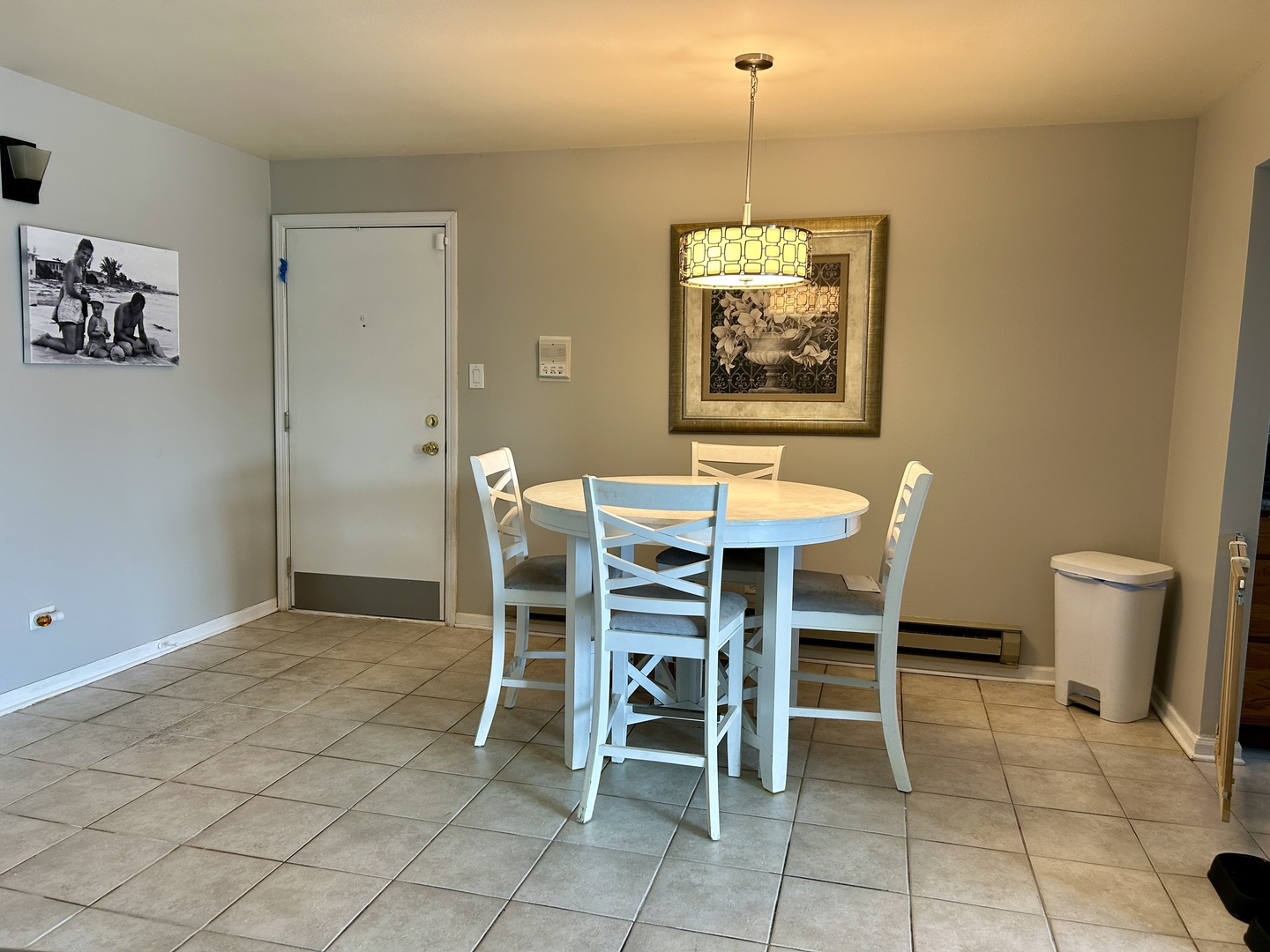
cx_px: 635
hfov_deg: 67.3
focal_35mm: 26
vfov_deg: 53.1
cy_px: 476
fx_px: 954
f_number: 1.5
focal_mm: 5.7
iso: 80
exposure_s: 1/60
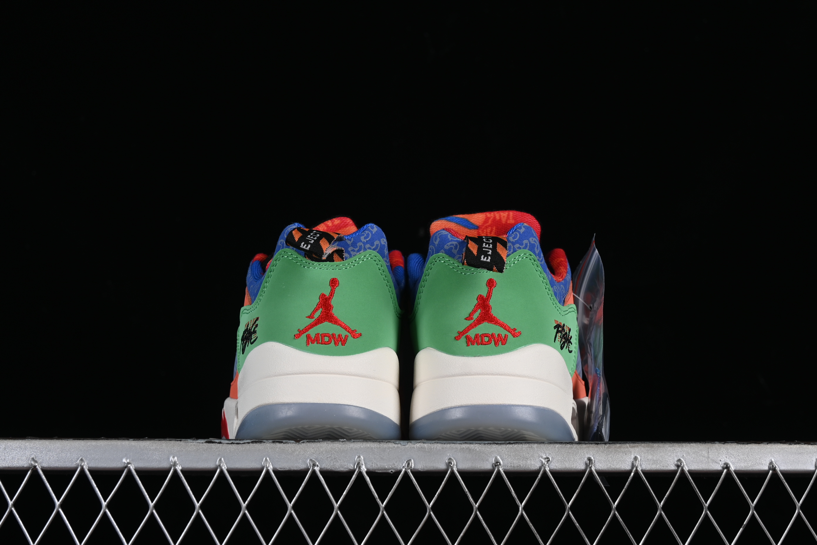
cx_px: 408
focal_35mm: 75
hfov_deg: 27.0
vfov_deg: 18.2
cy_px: 272
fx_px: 1702
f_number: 8
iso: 160
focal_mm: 50
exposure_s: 1/80
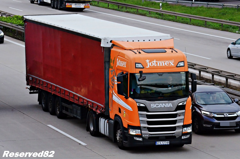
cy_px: 80
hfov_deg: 10.6
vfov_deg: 7.0
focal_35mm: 195
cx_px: 120
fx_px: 1297
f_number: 14
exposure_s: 1/500
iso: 2000
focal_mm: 130
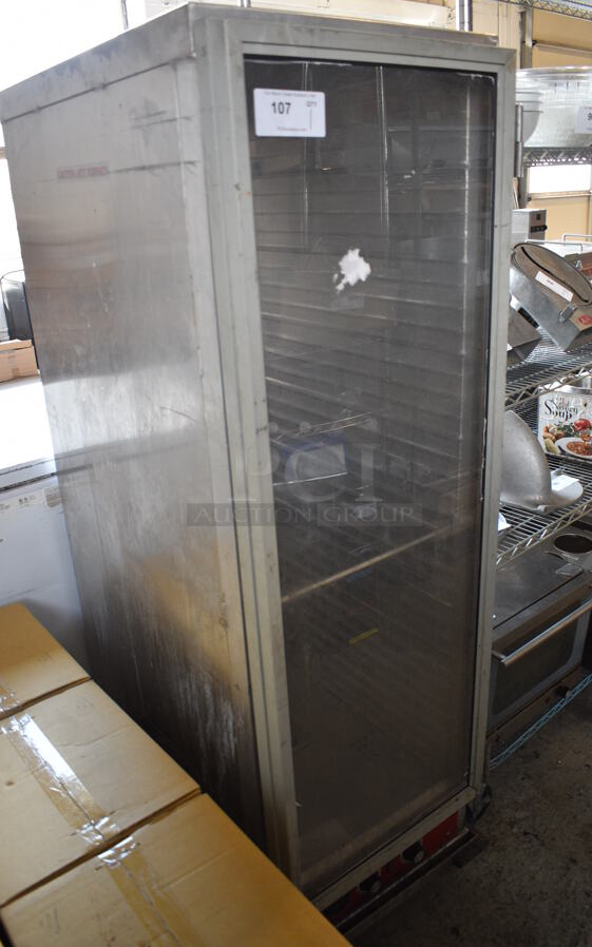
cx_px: 305
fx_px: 723
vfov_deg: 66.5
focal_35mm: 28
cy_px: 471
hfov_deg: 44.5
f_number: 3.5
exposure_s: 1/125
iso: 900
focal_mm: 18
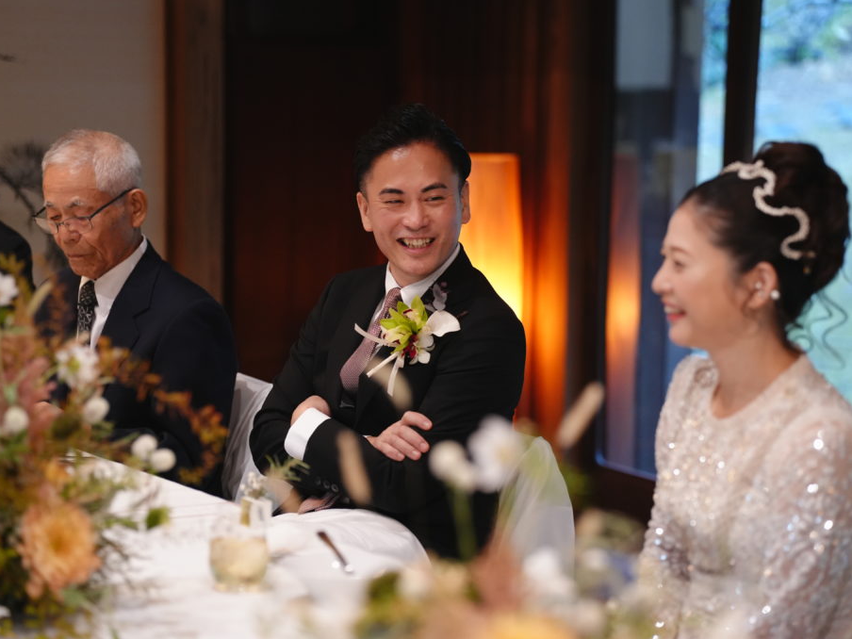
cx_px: 441
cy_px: 321
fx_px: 2707
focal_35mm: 110
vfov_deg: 13.5
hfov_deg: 17.9
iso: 3200
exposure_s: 1/200
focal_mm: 101
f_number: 2.8
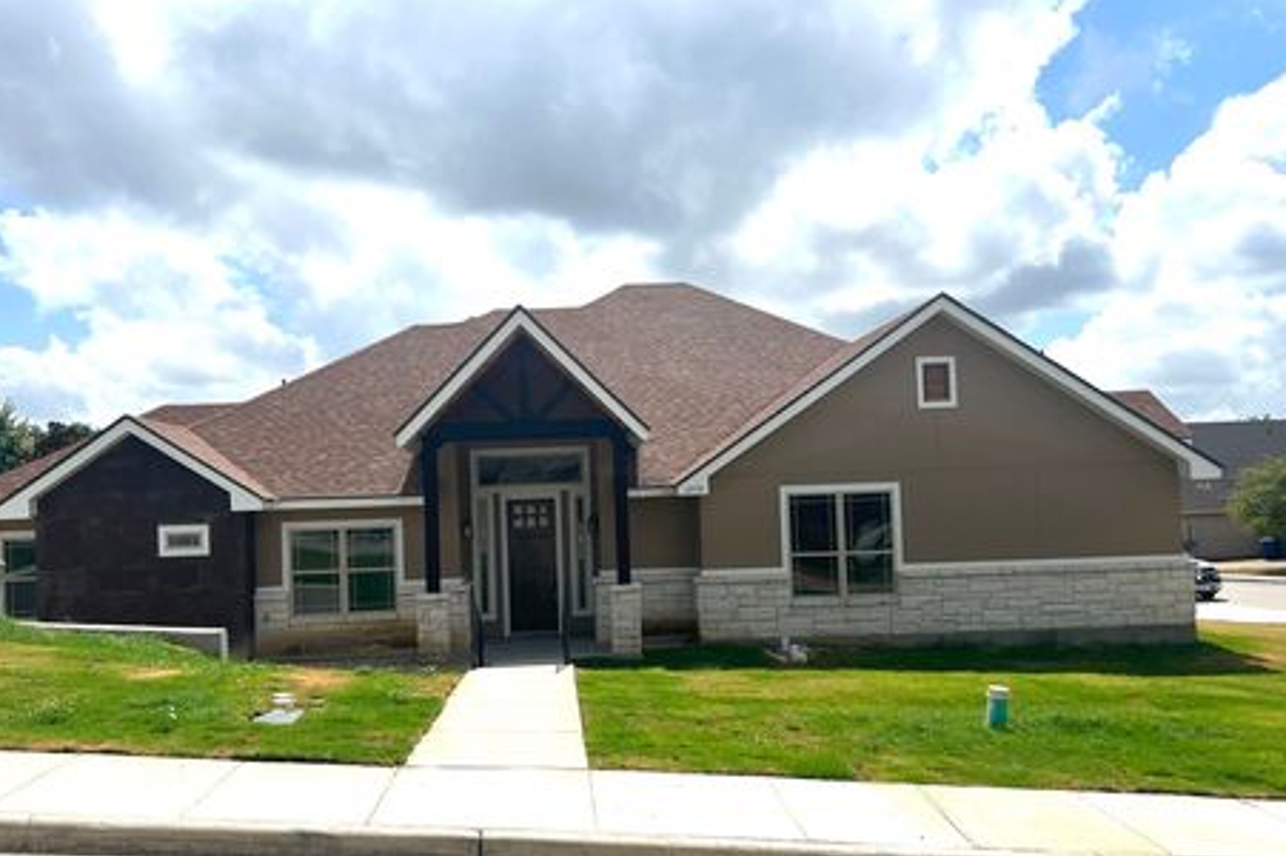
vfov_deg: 43.5
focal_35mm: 30
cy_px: 481
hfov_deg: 61.9
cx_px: 607
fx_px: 1071
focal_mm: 5.7
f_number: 1.5
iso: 50
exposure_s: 1/10309
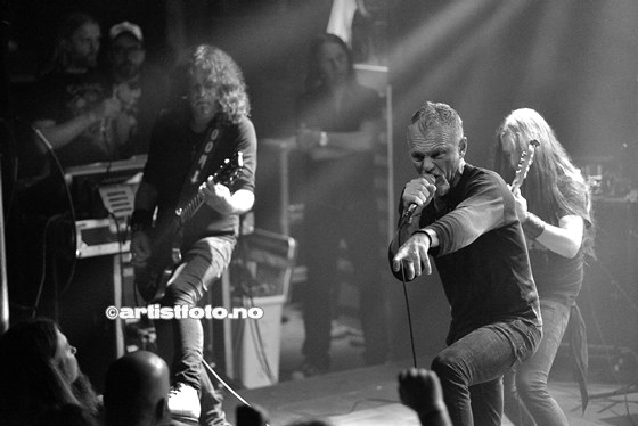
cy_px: 213
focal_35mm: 145
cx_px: 319
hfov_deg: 14.1
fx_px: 2571
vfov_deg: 9.5
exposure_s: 1/800
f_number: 2.8
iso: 6400
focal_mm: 145
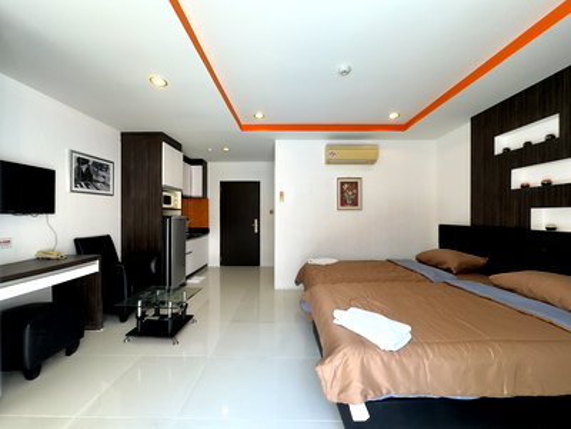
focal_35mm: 14
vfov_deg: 85.7
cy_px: 214
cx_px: 286
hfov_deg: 102.1
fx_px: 231
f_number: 2.2
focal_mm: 2.22
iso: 64
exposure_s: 1/100
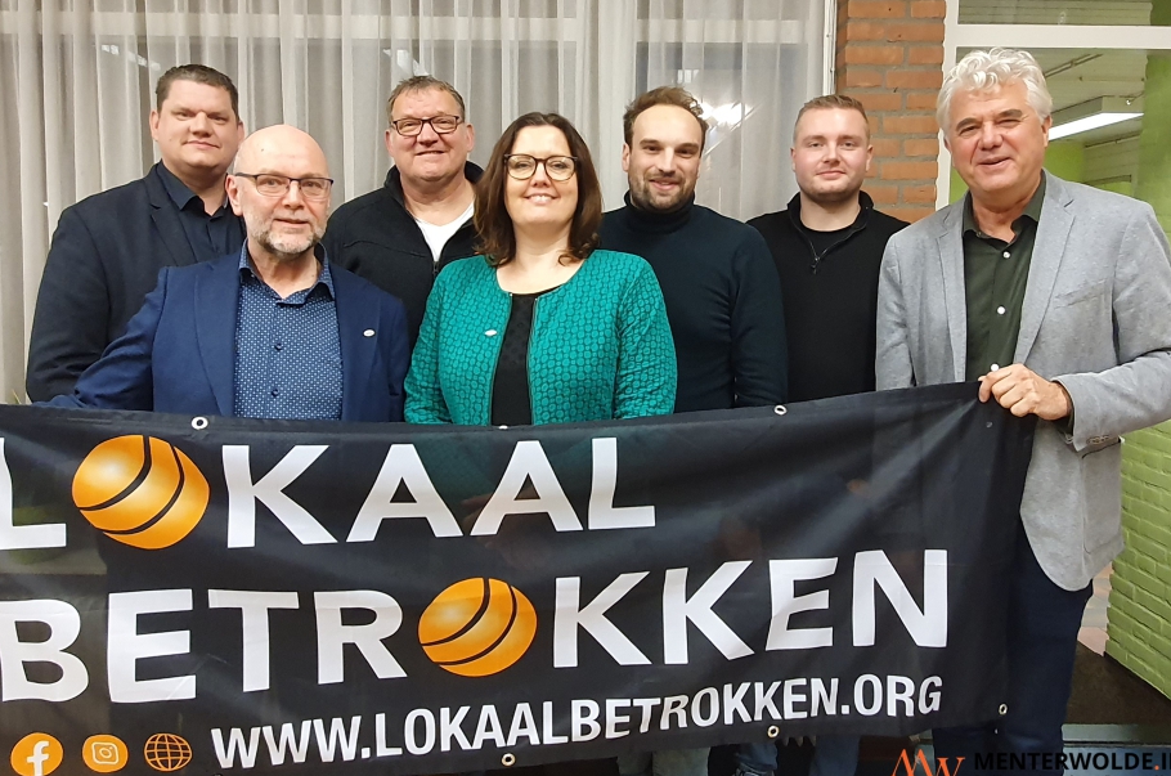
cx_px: 571
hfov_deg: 36.9
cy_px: 364
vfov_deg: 25.0
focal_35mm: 54
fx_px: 1753
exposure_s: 1/640
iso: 1000
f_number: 4
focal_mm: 32
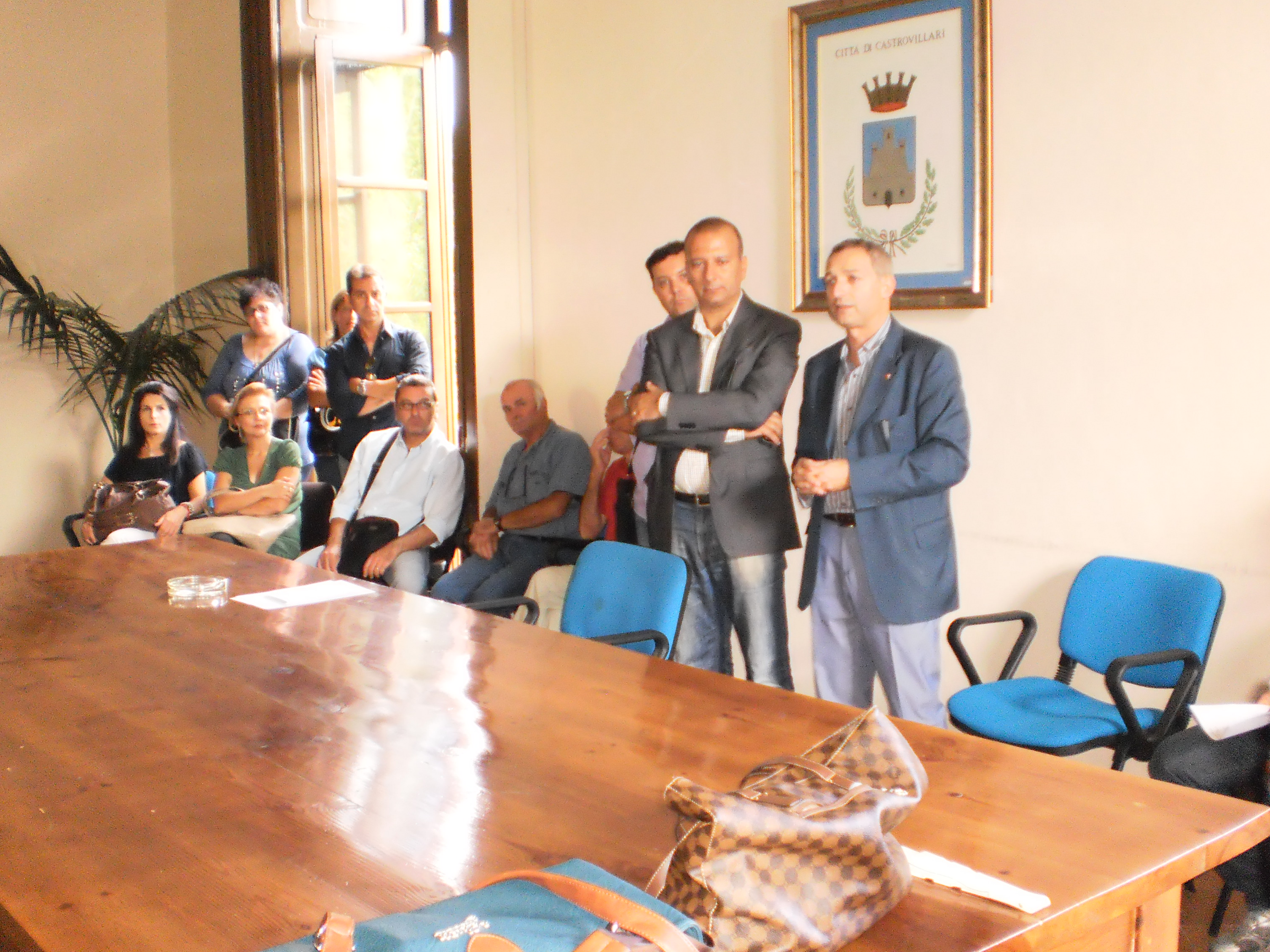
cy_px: 471
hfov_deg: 47.8
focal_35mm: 39
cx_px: 605
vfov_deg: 36.8
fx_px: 1431
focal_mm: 6.3
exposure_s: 1/30
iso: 500
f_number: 3.1
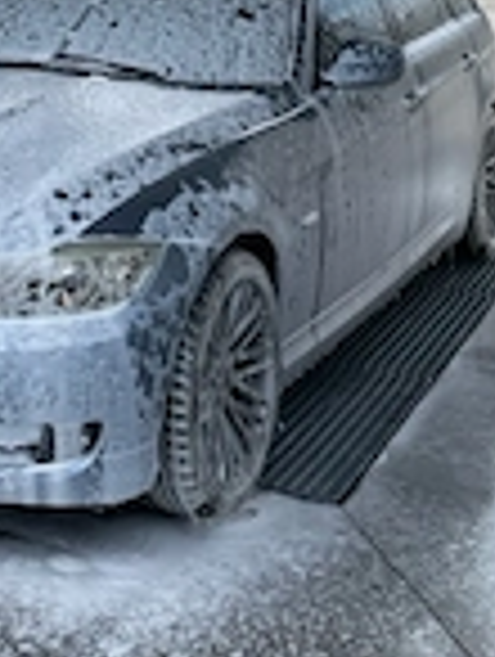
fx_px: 1350
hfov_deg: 20.2
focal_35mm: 71
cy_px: -108
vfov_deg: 25.0
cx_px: 14
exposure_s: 1/2212
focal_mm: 4.2
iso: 32
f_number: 1.6
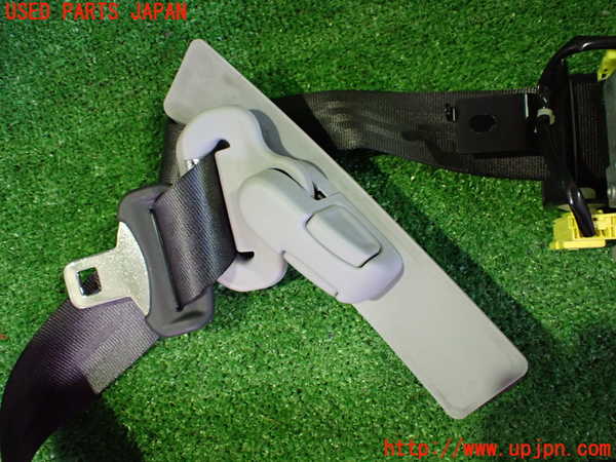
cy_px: 231
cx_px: 308
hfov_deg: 60.0
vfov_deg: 46.8
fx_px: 534
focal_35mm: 30
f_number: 2.3
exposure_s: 1/30
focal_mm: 5.4
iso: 800
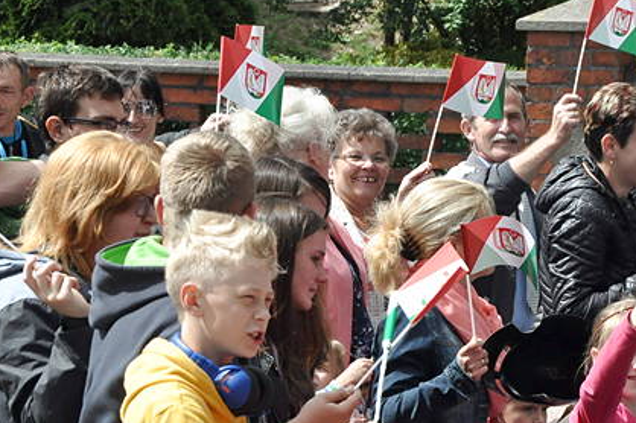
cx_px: 485
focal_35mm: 244
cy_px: 323
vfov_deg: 5.6
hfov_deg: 8.4
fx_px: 4307
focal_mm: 80
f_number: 10
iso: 1250
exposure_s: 1/1600
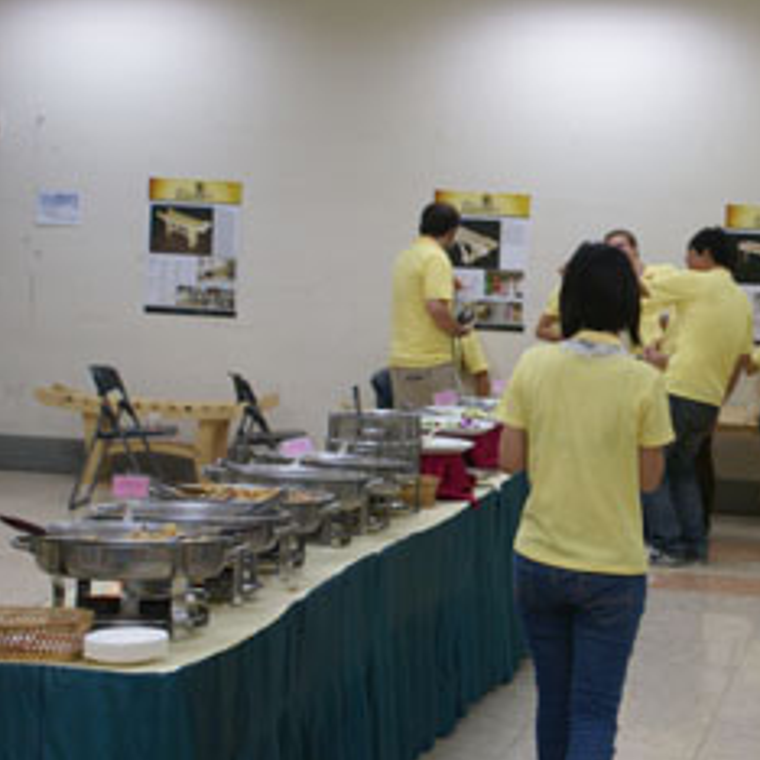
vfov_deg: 20.2
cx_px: 724
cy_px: 401
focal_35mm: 86
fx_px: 2132
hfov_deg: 19.7
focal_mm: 35
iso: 400
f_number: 5.6
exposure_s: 1/60
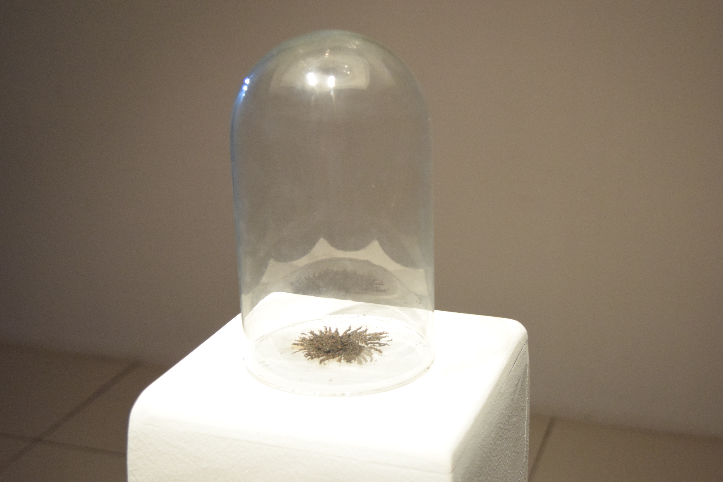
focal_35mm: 52
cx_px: 362
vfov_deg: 25.8
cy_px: 241
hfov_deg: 37.9
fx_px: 1054
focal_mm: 35
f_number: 4.5
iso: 1600
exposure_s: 1/30
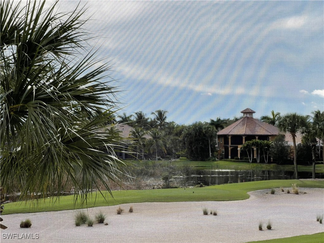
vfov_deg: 22.9
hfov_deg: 30.3
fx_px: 599
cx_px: 162
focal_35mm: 64
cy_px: 122
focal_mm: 7.5
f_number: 2.2
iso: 20
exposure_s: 1/1074
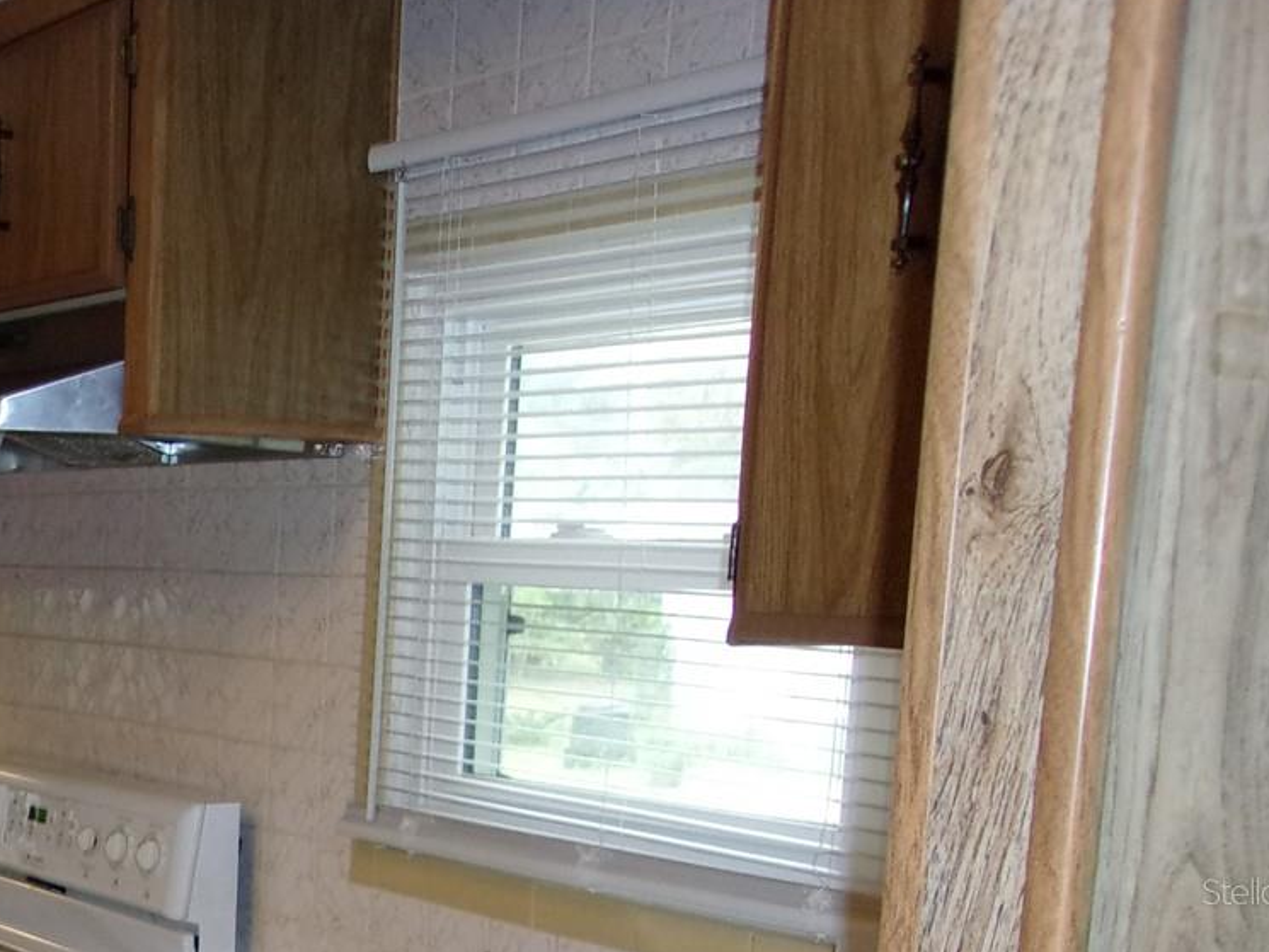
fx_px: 2127
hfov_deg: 30.8
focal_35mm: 58
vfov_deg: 24.4
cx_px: 0
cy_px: 891
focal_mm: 4.9
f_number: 3
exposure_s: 1/34
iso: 200
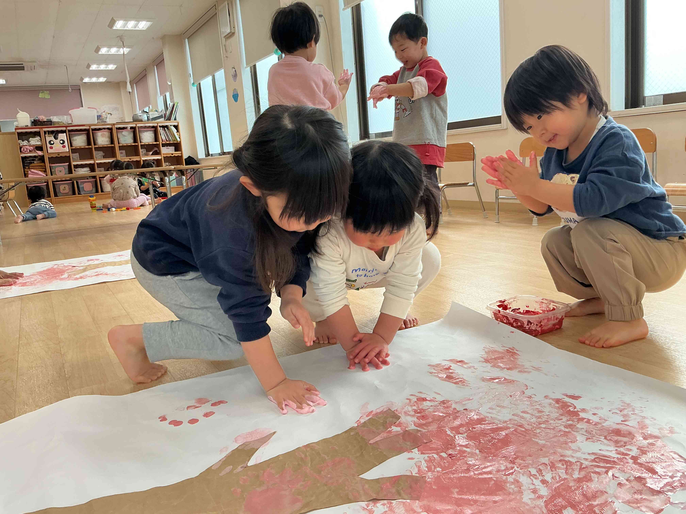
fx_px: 575
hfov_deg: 61.7
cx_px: 343
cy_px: 257
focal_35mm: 29
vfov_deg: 48.2
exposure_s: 1/100
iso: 25
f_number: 1.8
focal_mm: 3
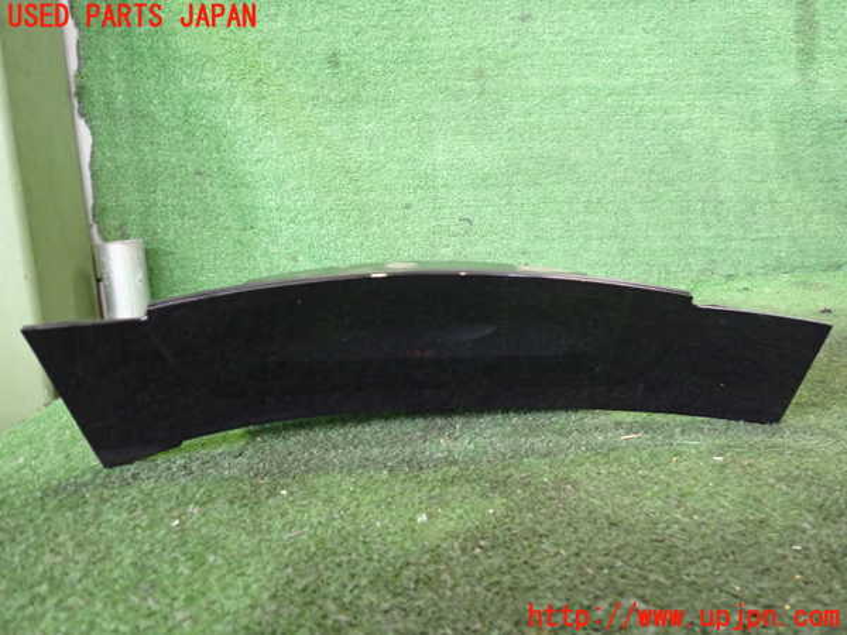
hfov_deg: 60.0
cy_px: 318
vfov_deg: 46.8
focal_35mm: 30
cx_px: 424
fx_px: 734
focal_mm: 5.4
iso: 800
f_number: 2.3
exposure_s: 1/30
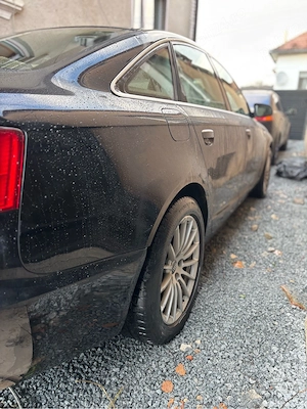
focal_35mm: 26
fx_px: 307
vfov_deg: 67.3
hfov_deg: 53.1
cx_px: 154
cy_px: 204
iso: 125
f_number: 1.6
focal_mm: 5.96
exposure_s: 1/91
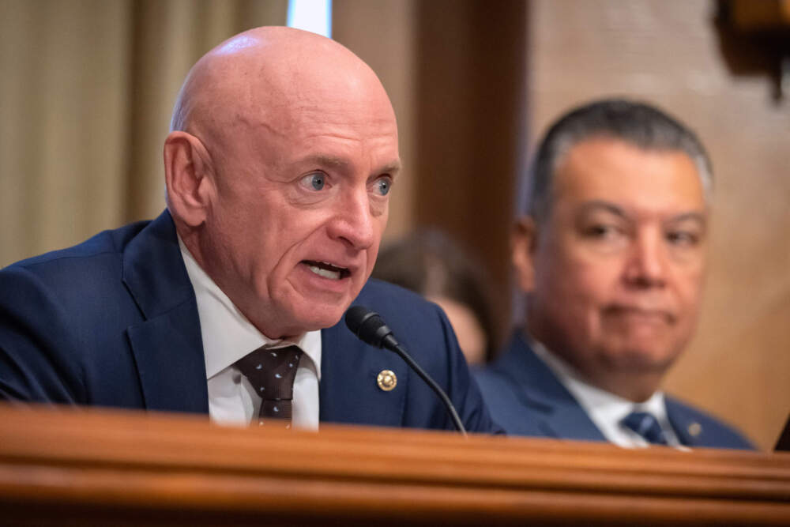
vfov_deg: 5.7
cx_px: 395
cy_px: 264
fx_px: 5333
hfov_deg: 8.5
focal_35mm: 243
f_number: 2.8
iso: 5000
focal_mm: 162
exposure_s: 1/400
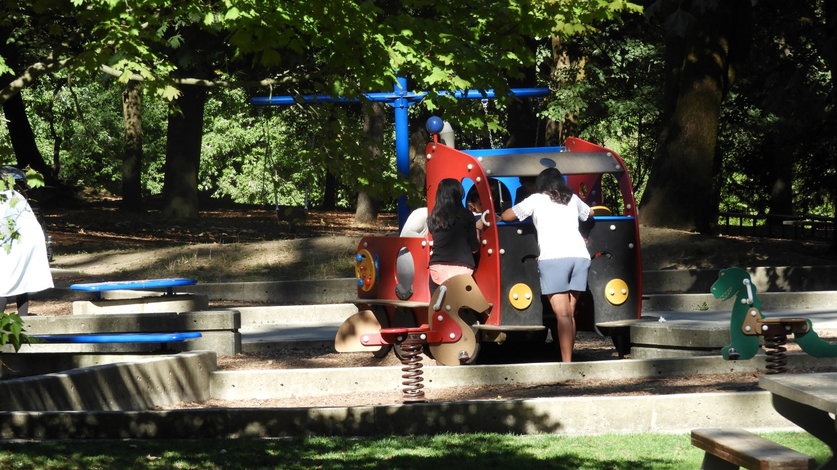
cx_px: 418
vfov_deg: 4.4
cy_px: 245
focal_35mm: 273
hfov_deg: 7.9
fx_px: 6058
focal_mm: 44.8
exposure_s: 1/160
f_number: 5.5
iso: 100
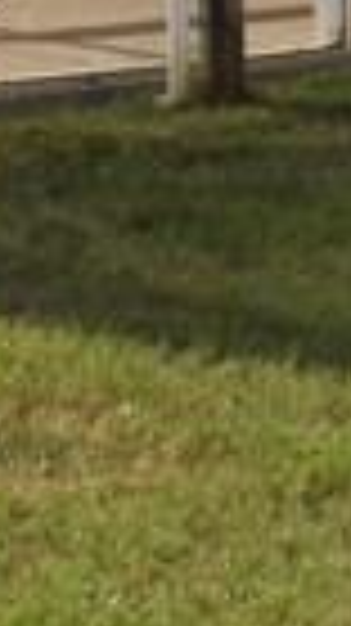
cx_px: -135
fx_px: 3713
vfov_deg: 8.9
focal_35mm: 224
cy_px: -734
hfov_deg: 5.4
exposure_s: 1/1250
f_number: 4
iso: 125
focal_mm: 4.9
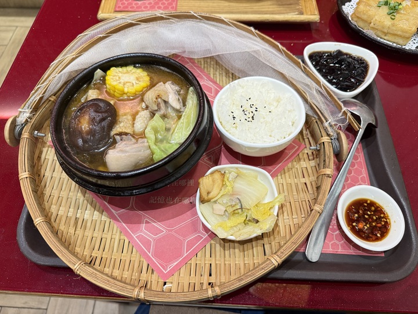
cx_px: 209
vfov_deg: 56.8
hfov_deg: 71.6
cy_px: 157
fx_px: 290
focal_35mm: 24
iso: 320
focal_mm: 6.76
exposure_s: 1/60
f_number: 1.78
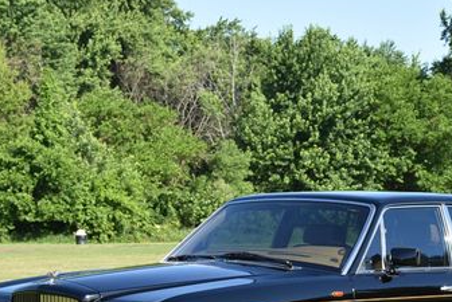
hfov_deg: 14.9
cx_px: 315
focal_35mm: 137
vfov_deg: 10.0
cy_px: 274
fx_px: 1722
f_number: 8
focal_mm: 48
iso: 320
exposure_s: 1/500
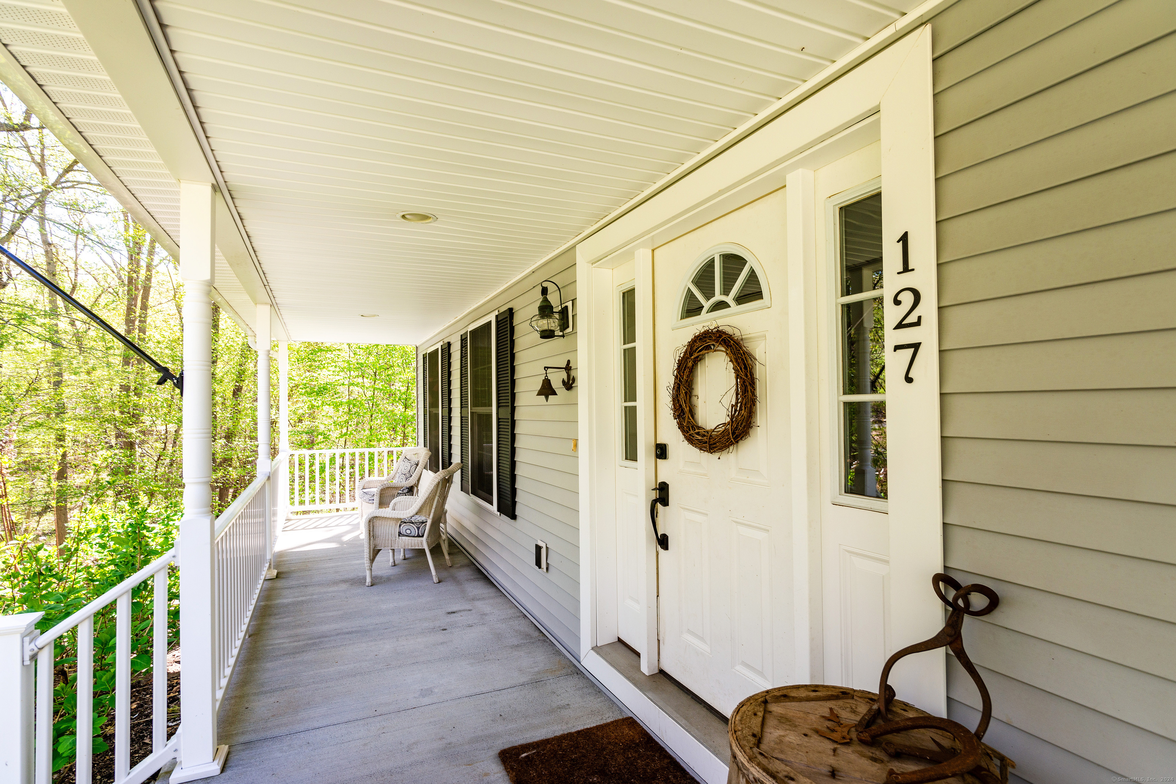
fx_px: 523
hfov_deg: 96.7
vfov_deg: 73.7
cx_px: 588
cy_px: 392
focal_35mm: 16
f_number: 9
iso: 100
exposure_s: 1/20
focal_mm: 16
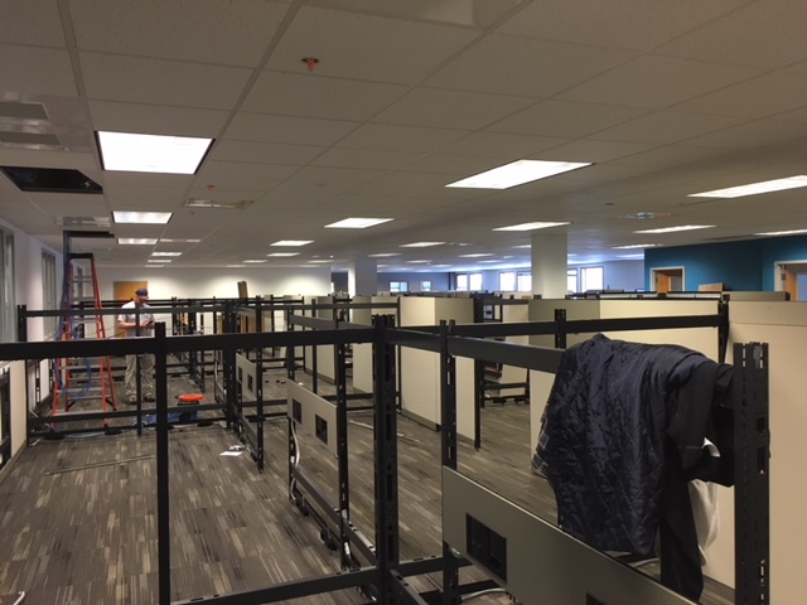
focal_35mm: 29
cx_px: 404
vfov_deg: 48.2
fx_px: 676
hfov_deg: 61.7
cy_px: 302
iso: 100
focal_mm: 4.15
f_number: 2.2
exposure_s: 1/30
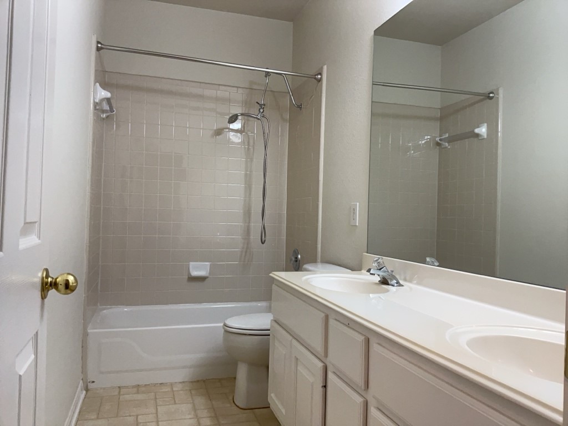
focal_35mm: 27
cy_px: 213
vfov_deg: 51.4
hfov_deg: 65.3
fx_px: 443
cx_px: 284
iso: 64
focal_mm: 3
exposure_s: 1/100
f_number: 1.8
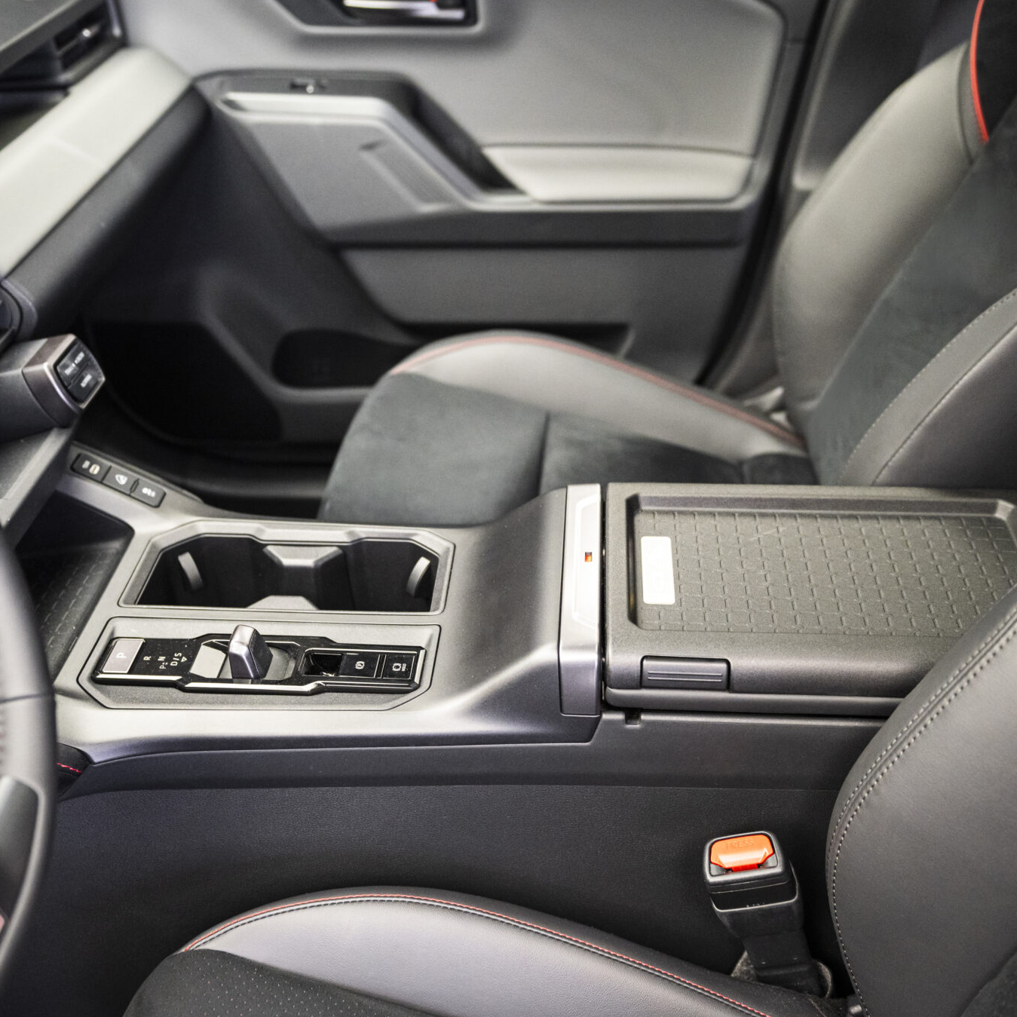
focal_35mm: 40
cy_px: 514
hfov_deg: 41.8
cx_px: 481
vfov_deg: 41.9
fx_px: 1330
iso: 1600
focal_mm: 31
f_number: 3.2
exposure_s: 1/30
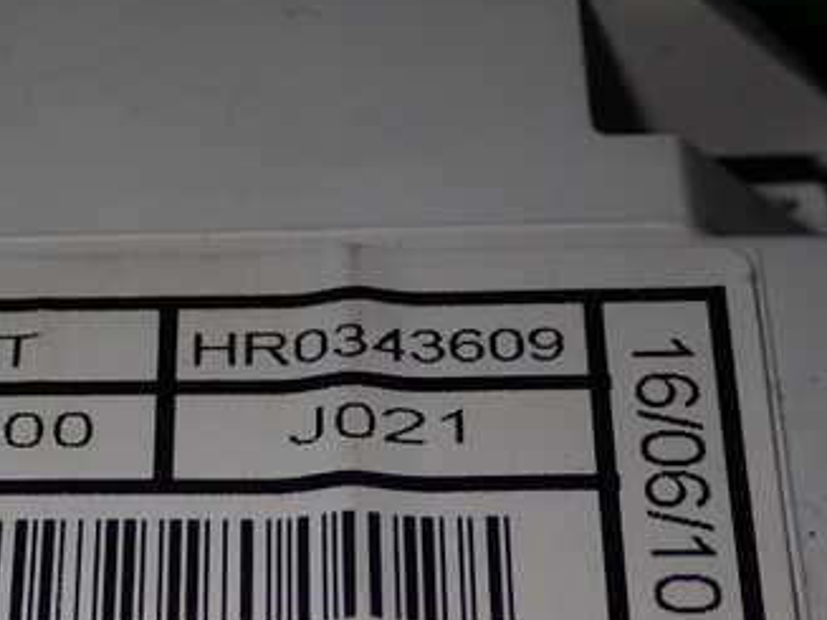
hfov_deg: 19.7
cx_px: 210
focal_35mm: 99
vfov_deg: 14.8
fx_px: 2364
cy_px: 514
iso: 200
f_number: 10
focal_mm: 9.65
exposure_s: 1/50
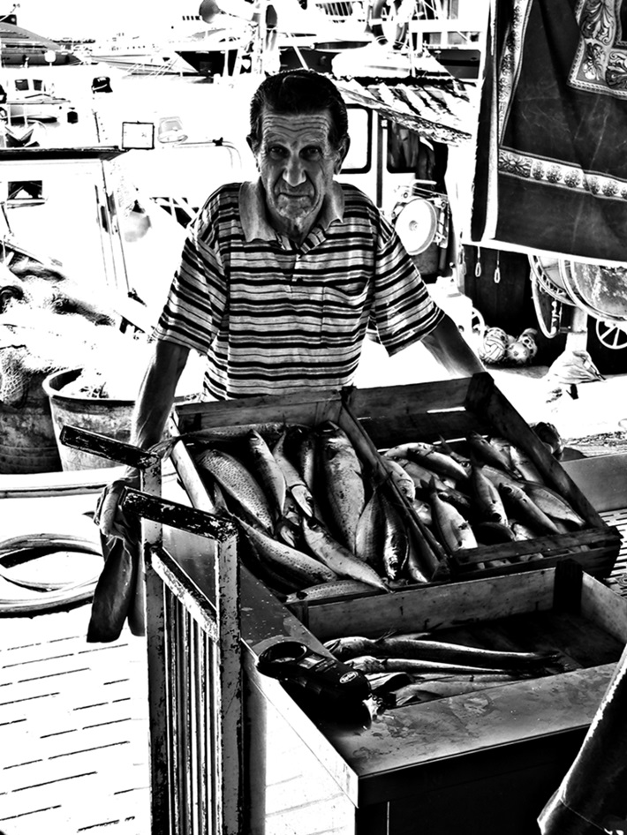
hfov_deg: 28.6
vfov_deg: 37.5
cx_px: 314
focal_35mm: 51
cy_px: 418
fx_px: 1231
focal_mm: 8.5
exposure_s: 1/80
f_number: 2.8
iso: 80
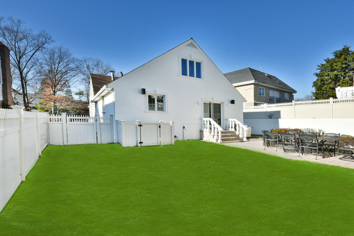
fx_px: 157
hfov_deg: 96.7
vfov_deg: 73.8
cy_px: 118
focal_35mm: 16
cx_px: 177
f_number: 22
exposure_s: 1/30
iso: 125
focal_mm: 16
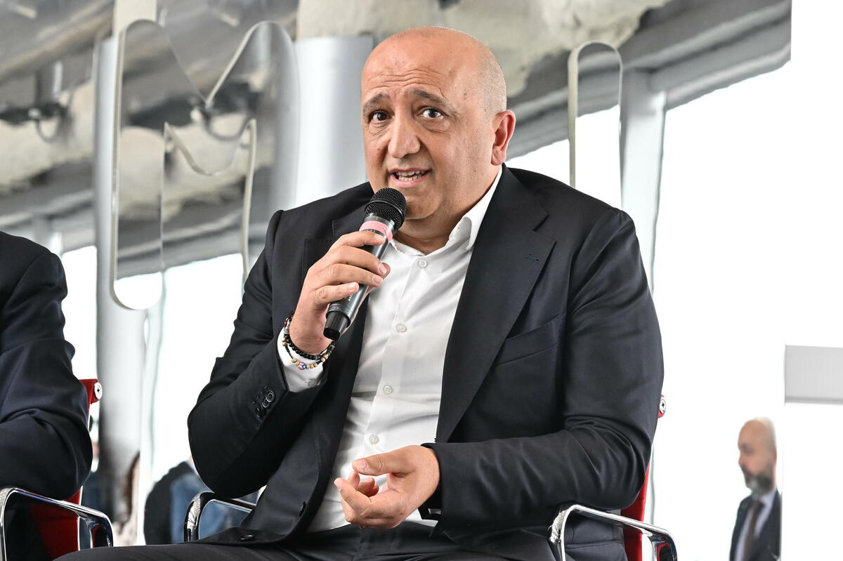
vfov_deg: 7.6
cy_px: 280
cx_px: 422
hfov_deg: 11.4
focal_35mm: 180
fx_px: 4213
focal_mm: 120
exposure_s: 1/250
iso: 1800
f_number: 8
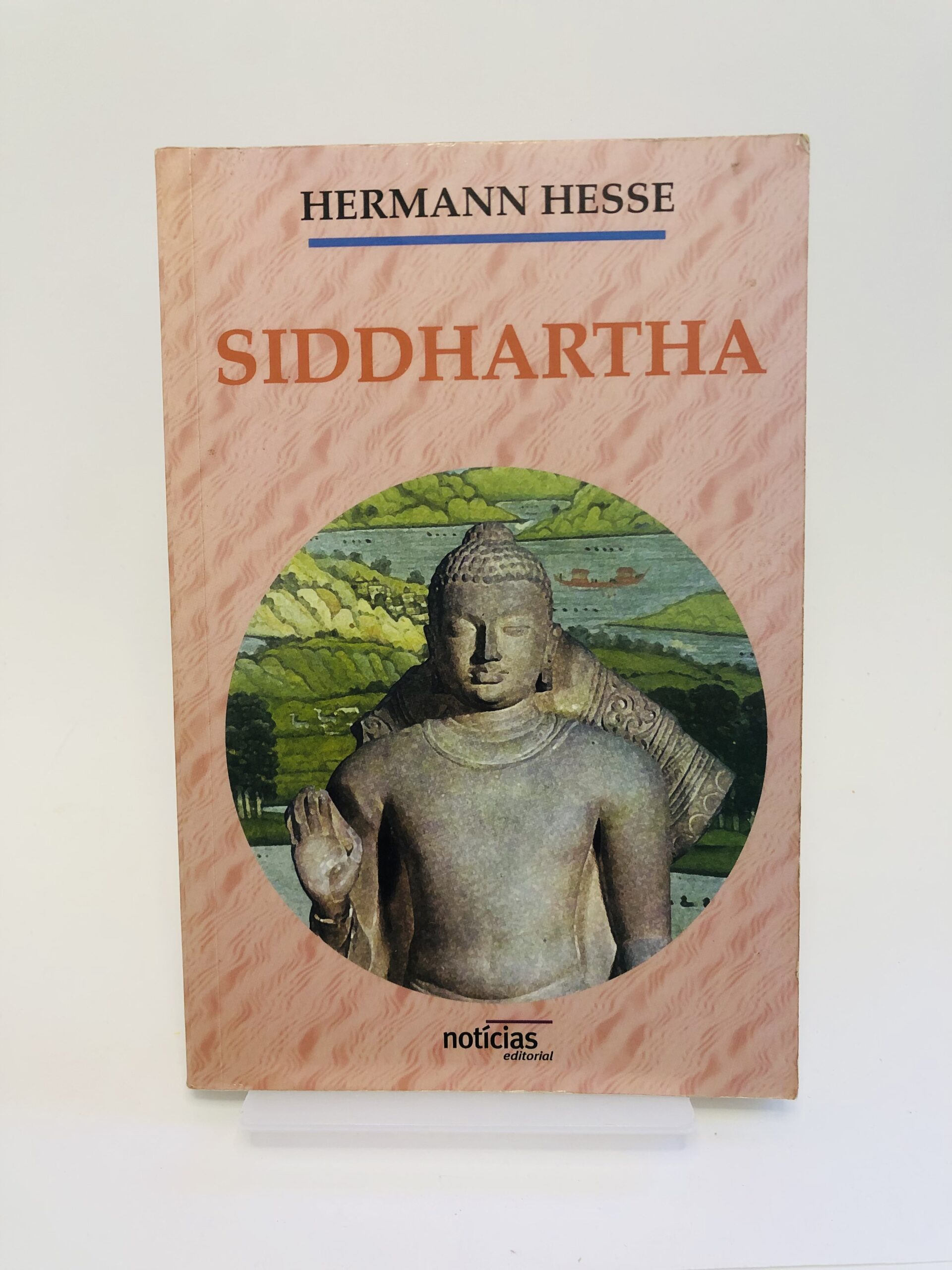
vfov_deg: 63.4
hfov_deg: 49.7
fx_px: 1027
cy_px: 635
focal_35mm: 28
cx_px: 476
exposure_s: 1/25
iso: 40
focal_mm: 4
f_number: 1.8
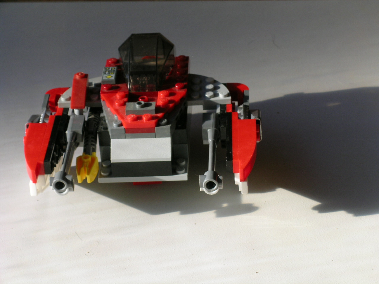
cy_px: 142
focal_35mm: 116
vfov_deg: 12.8
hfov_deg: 17.0
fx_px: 1270
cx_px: 190
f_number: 6.5
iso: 50
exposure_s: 1/103
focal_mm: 24
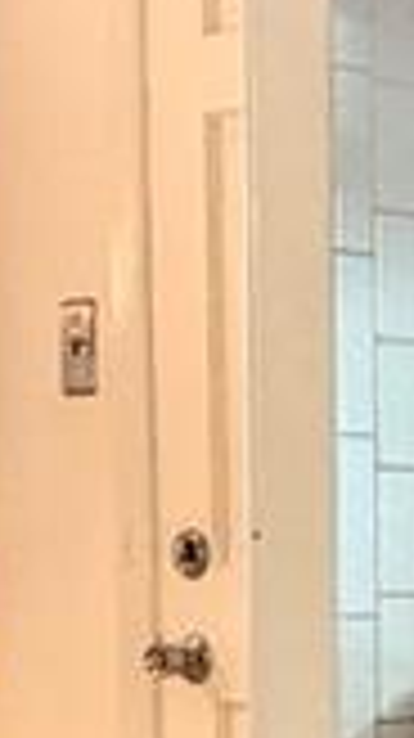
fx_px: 2503
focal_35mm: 128
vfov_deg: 16.5
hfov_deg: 8.8
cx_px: 902
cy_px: 724
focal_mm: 2.35
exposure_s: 1/60.1
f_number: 2.2
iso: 67
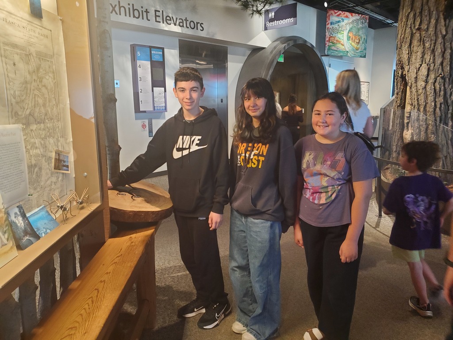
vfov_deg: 53.1
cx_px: 226
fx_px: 340
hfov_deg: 67.3
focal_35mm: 26
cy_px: 170
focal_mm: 4.3
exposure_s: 1/40
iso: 320
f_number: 1.5
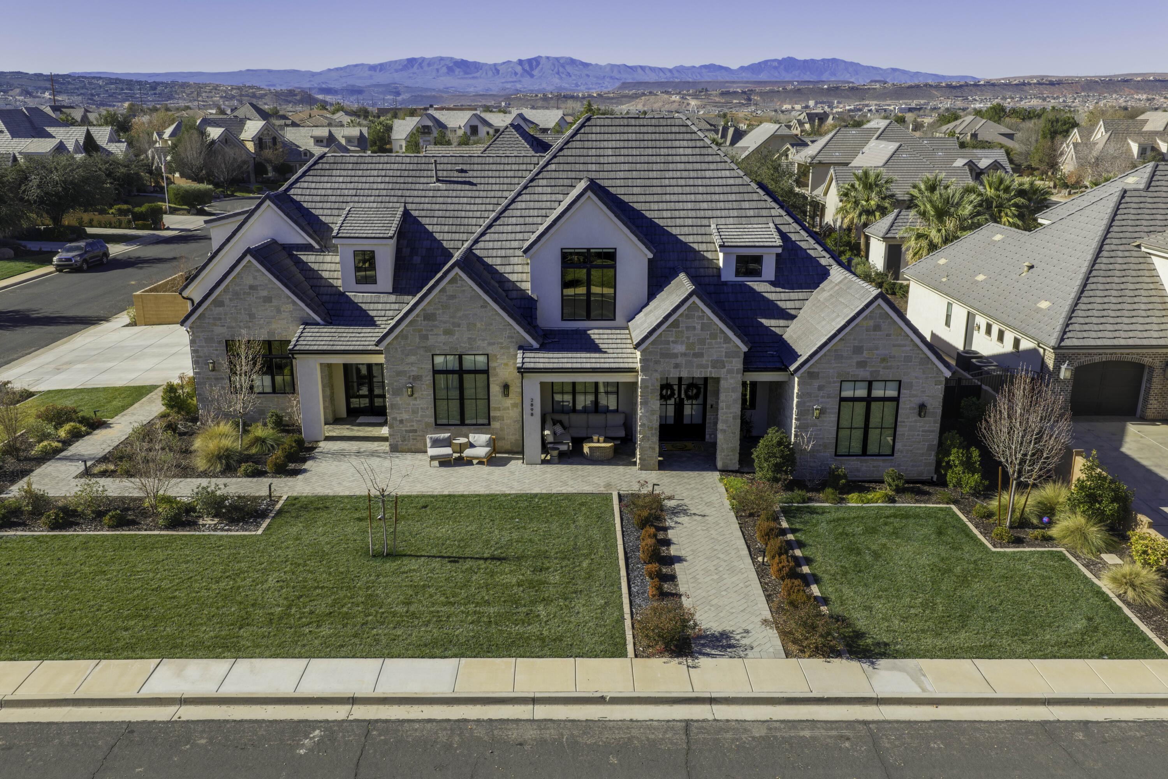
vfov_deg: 46.4
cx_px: 584
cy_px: 390
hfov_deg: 65.5
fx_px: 908
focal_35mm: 28
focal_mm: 14.45
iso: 160
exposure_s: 1/80
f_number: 4.5
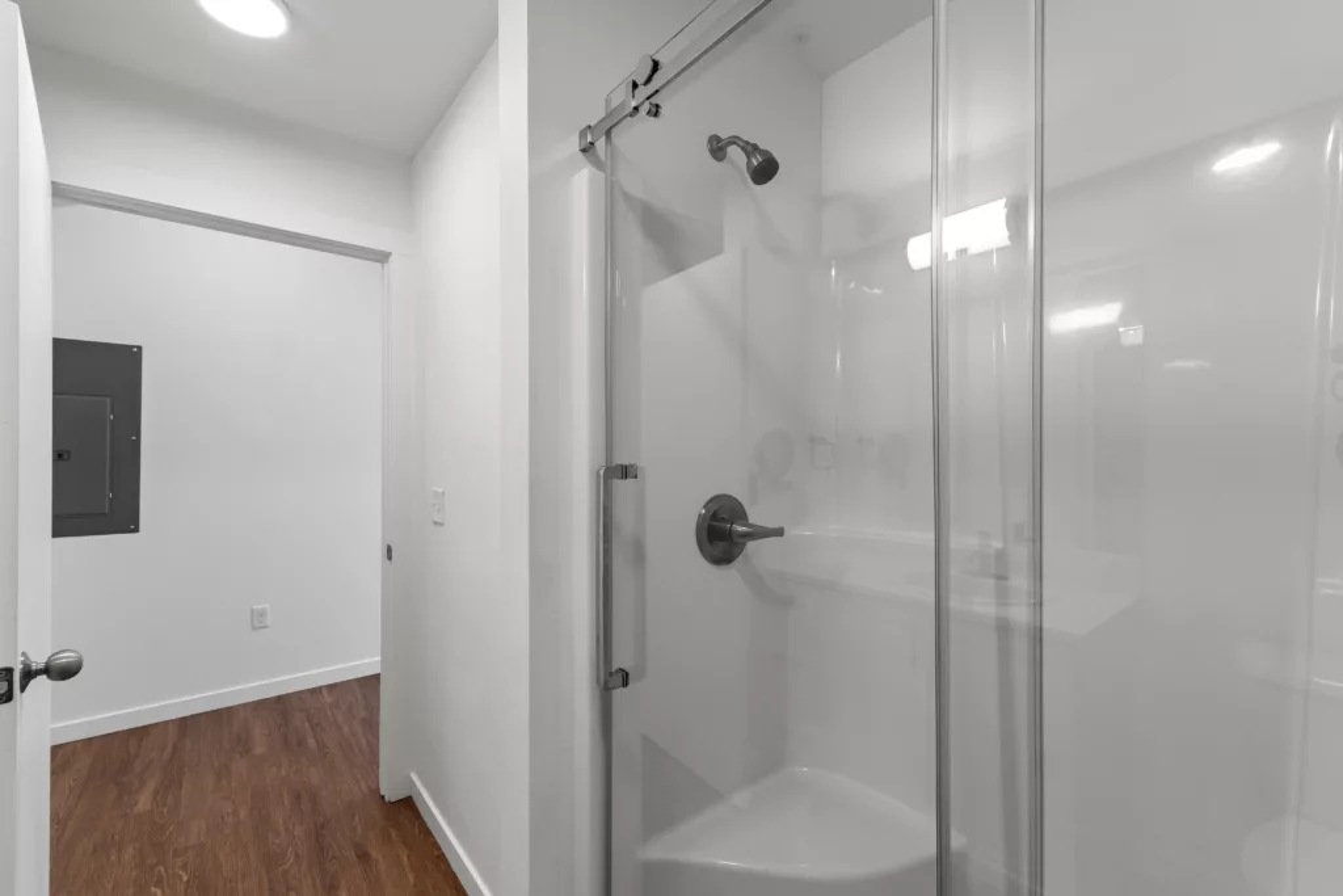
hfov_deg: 100.4
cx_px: 672
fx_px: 560
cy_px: 448
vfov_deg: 77.3
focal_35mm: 15
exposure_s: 1/1.67
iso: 100
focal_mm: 10
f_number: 8
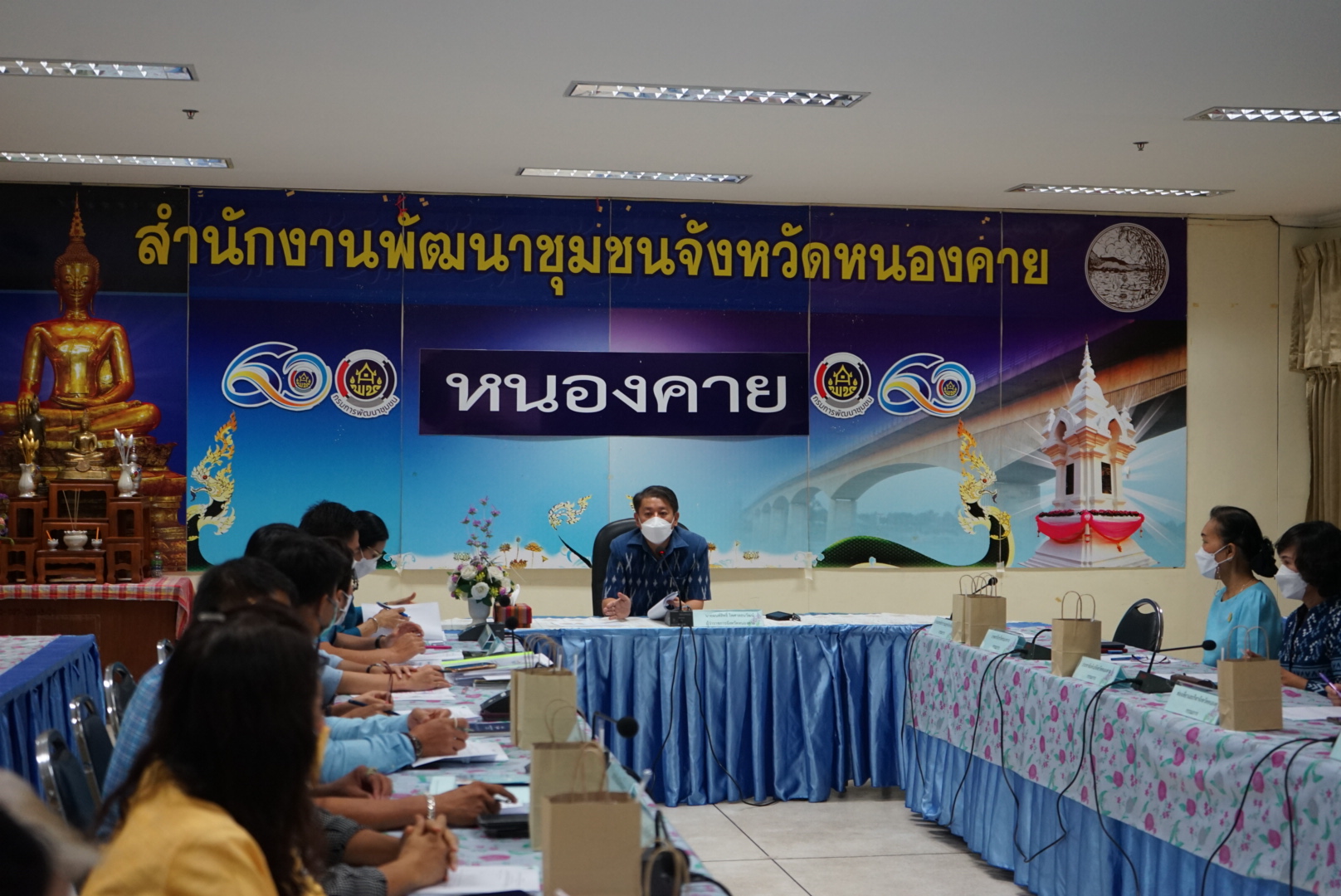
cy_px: 448
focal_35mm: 47
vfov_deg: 28.7
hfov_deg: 41.9
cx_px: 670
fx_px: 1752
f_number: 4.5
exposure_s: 1/160
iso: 1250
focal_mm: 47
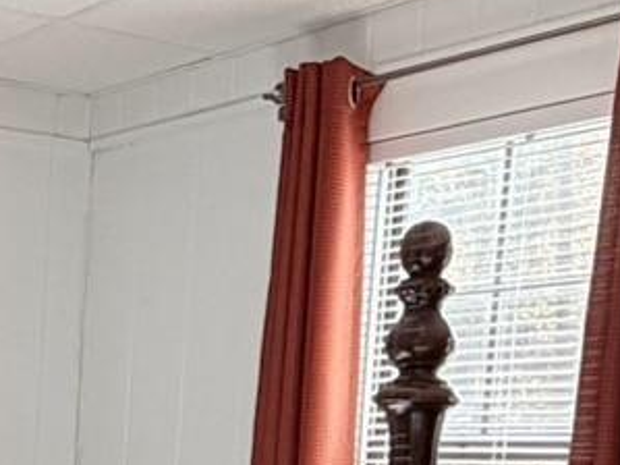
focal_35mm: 96
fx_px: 1719
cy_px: 741
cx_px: -83
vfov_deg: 14.2
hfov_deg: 19.5
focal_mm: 2.22
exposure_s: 1/151
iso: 50
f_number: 2.2
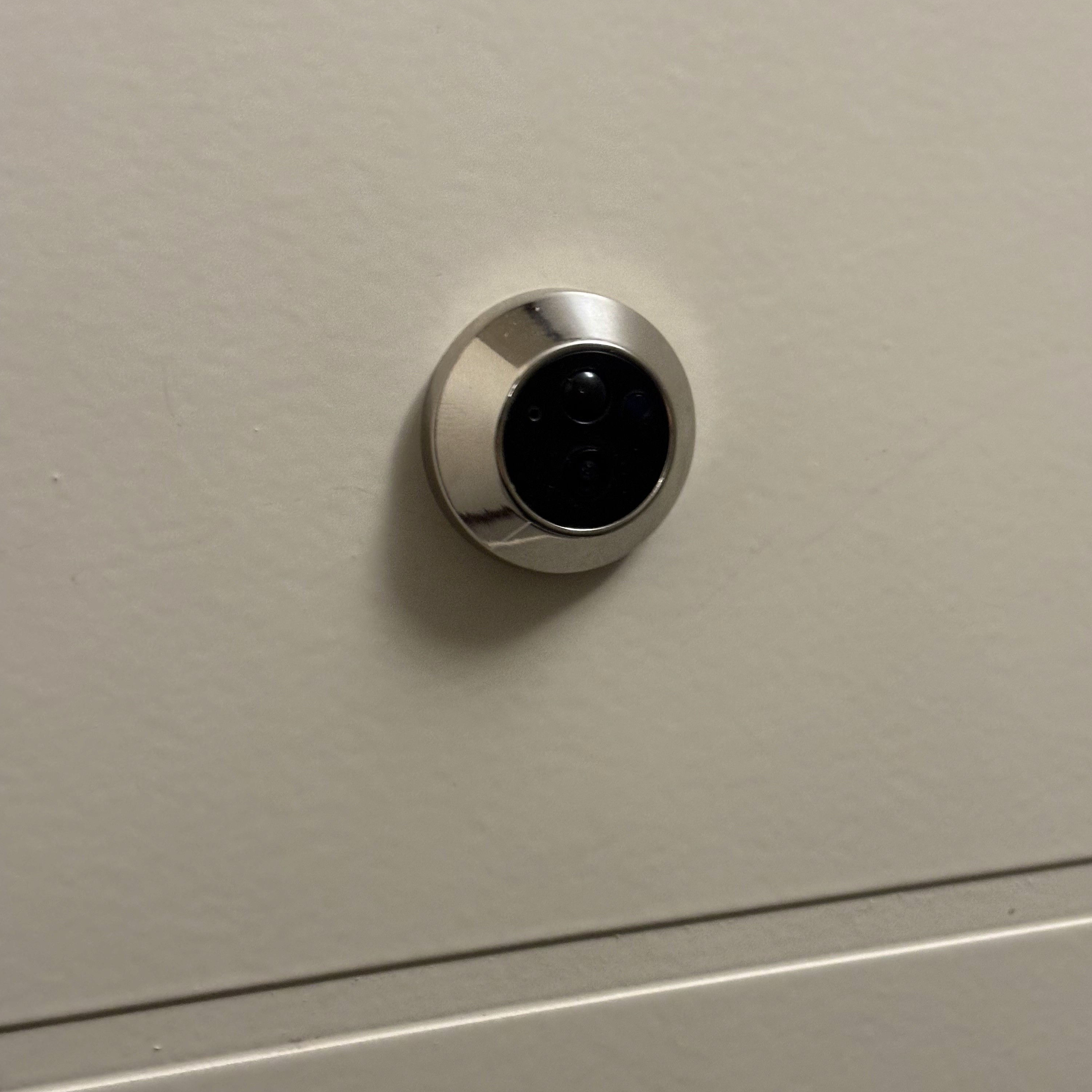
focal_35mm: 62
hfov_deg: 27.7
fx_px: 2213
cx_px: 545
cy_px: 568
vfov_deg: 27.7
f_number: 1.6
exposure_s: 1/33
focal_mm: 5.96
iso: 200
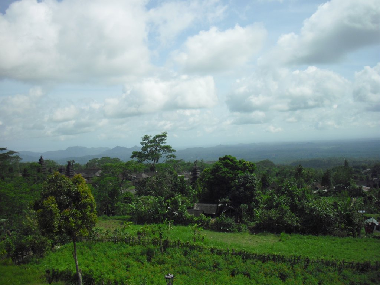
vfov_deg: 37.7
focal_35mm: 38
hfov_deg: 49.0
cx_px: 190
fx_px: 417
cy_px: 142
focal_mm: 6.2
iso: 100
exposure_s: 1/320
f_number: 8
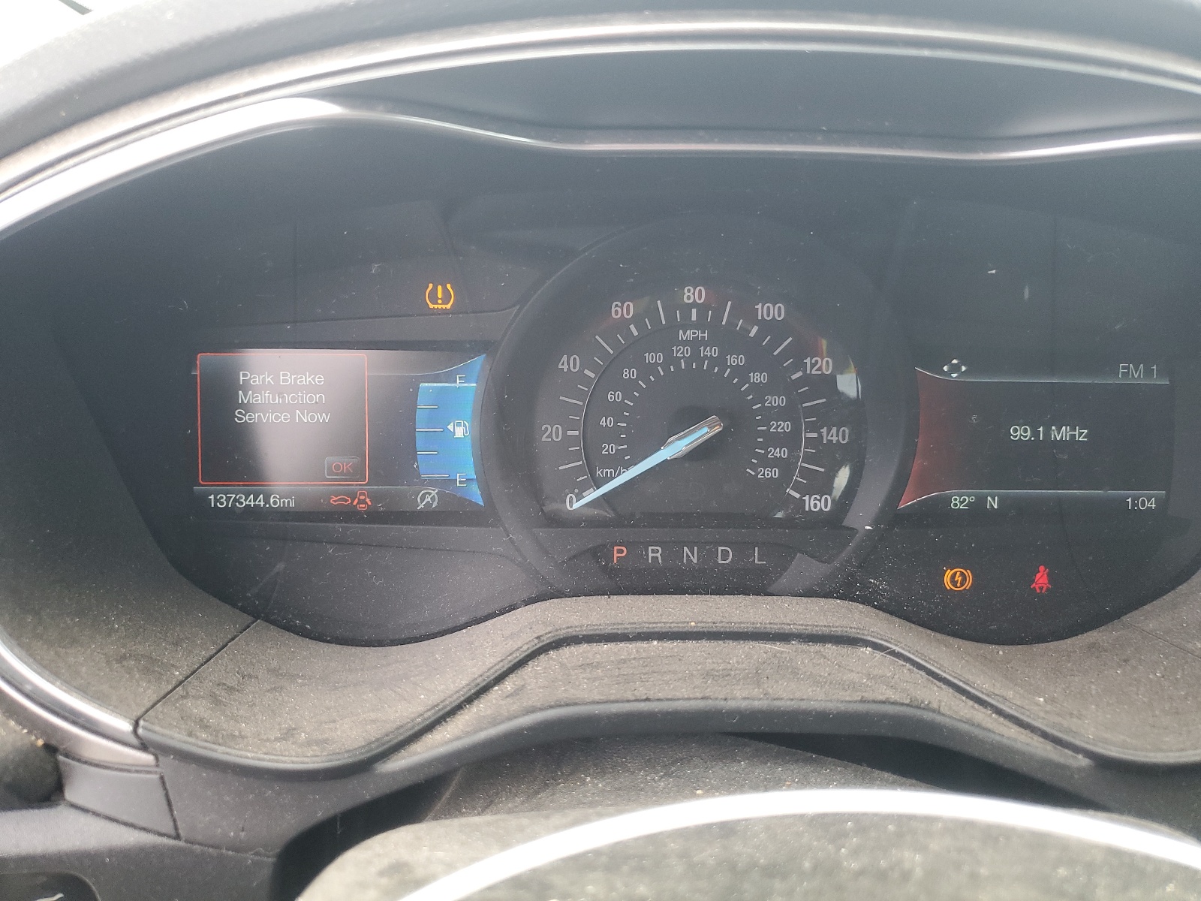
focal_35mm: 26
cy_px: 450
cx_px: 600
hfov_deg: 67.3
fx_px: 902
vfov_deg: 53.1
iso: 94
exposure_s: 1/120
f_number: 1.5
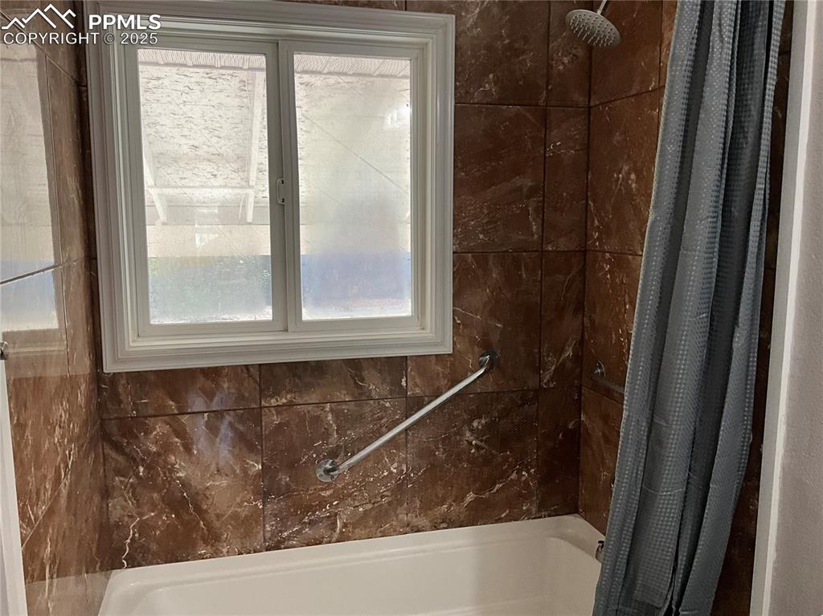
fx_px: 689
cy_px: 308
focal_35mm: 29
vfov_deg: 48.2
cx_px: 412
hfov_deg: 61.7
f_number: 1.8
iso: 50
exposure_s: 1/120
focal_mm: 3
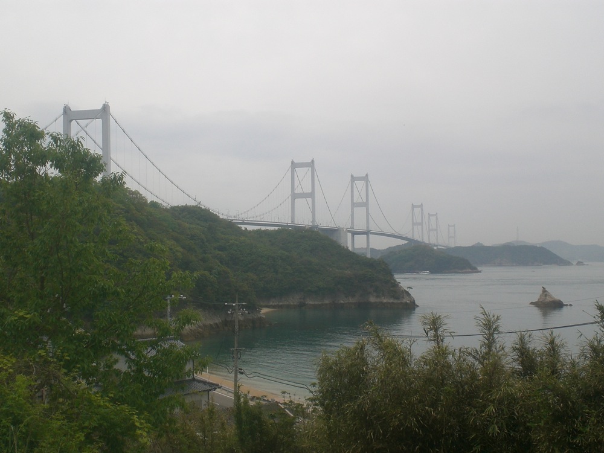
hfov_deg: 37.5
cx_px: 302
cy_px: 226
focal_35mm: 51
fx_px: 890
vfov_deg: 28.6
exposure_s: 1/320
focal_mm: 8.44
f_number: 5.1
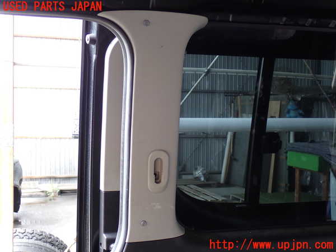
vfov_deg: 29.1
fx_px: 485
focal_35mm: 50
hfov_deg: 38.2
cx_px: 168
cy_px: 126
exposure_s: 1/50
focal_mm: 9.01
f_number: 3.2
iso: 200
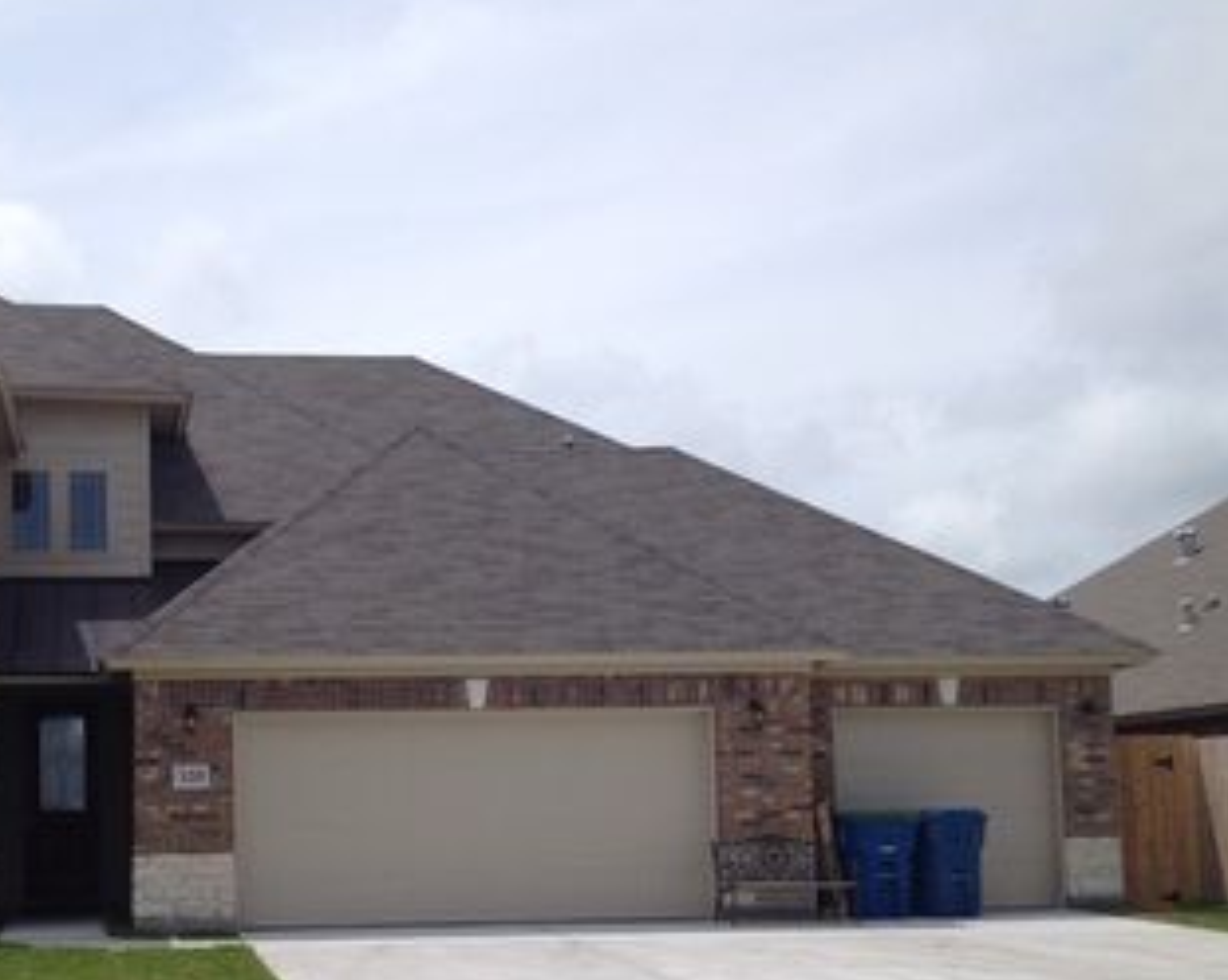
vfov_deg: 27.3
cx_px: 328
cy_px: 694
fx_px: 1996
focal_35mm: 55
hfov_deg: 33.6
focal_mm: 4.28
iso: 50
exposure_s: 1/2632
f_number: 2.4
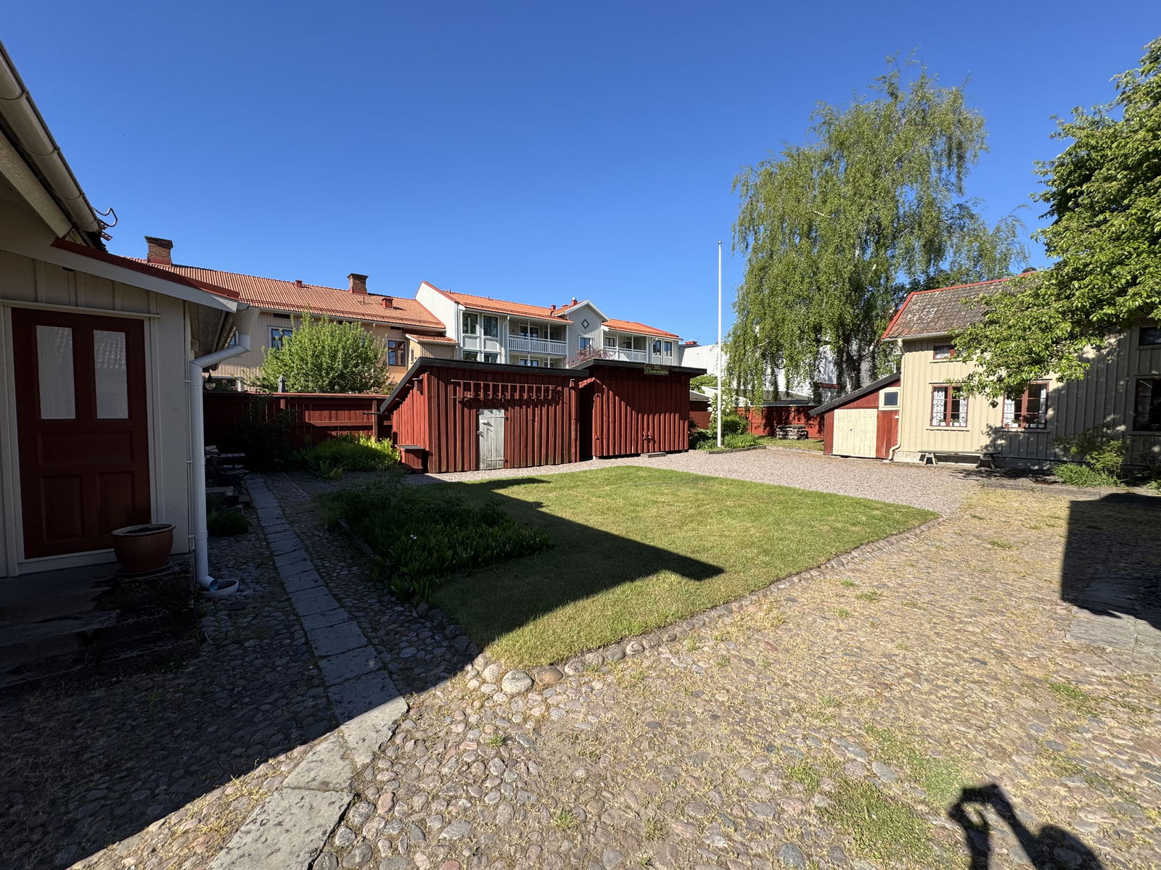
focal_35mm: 14
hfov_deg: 102.1
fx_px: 470
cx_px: 580
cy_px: 435
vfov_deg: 85.7
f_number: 2.2
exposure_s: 1/1110
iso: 50
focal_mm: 2.22
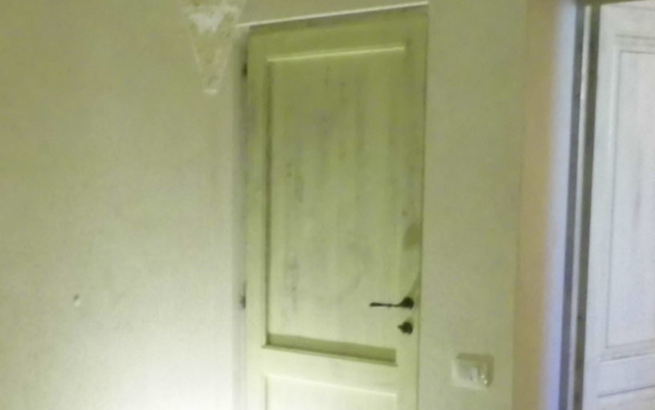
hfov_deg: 30.7
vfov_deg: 19.7
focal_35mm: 65
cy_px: 355
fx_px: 1161
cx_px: 121
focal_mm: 4.5
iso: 400
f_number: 3.1
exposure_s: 1/8
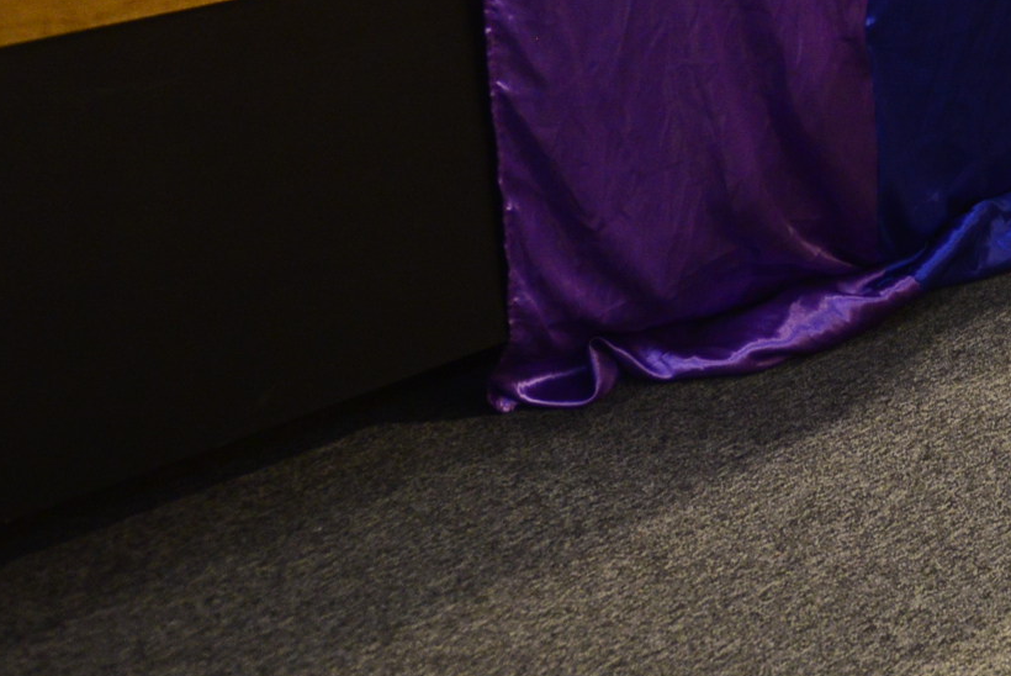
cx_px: 1053
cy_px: -426
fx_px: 2473
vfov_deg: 14.2
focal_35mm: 88
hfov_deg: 22.1
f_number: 3.2
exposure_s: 1/125
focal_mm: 24
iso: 2000
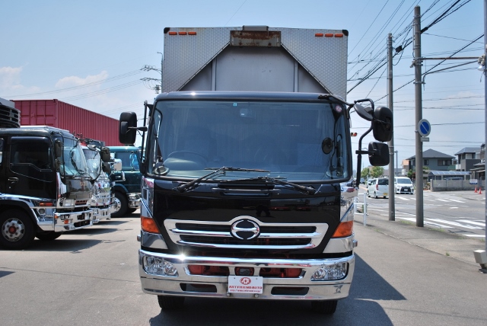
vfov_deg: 34.3
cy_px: 163
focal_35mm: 39
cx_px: 244
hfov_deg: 49.5
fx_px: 528
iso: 100
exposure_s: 1/1000
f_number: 4.5
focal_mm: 26
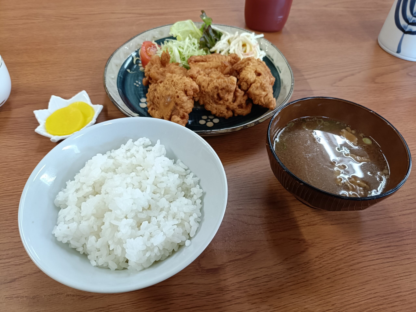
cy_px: 156
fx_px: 300
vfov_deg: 54.9
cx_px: 208
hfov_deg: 69.4
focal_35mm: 25
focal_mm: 4.7
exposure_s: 1/50
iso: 640
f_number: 1.7
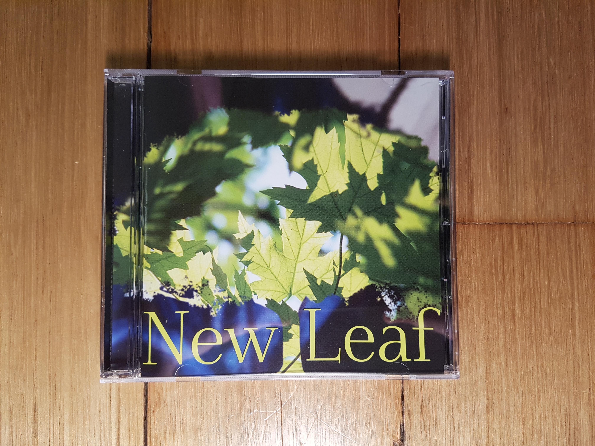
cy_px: 223
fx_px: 447
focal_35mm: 26
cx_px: 298
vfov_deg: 53.1
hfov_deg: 67.3
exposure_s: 1/50
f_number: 1.7
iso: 125
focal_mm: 4.2
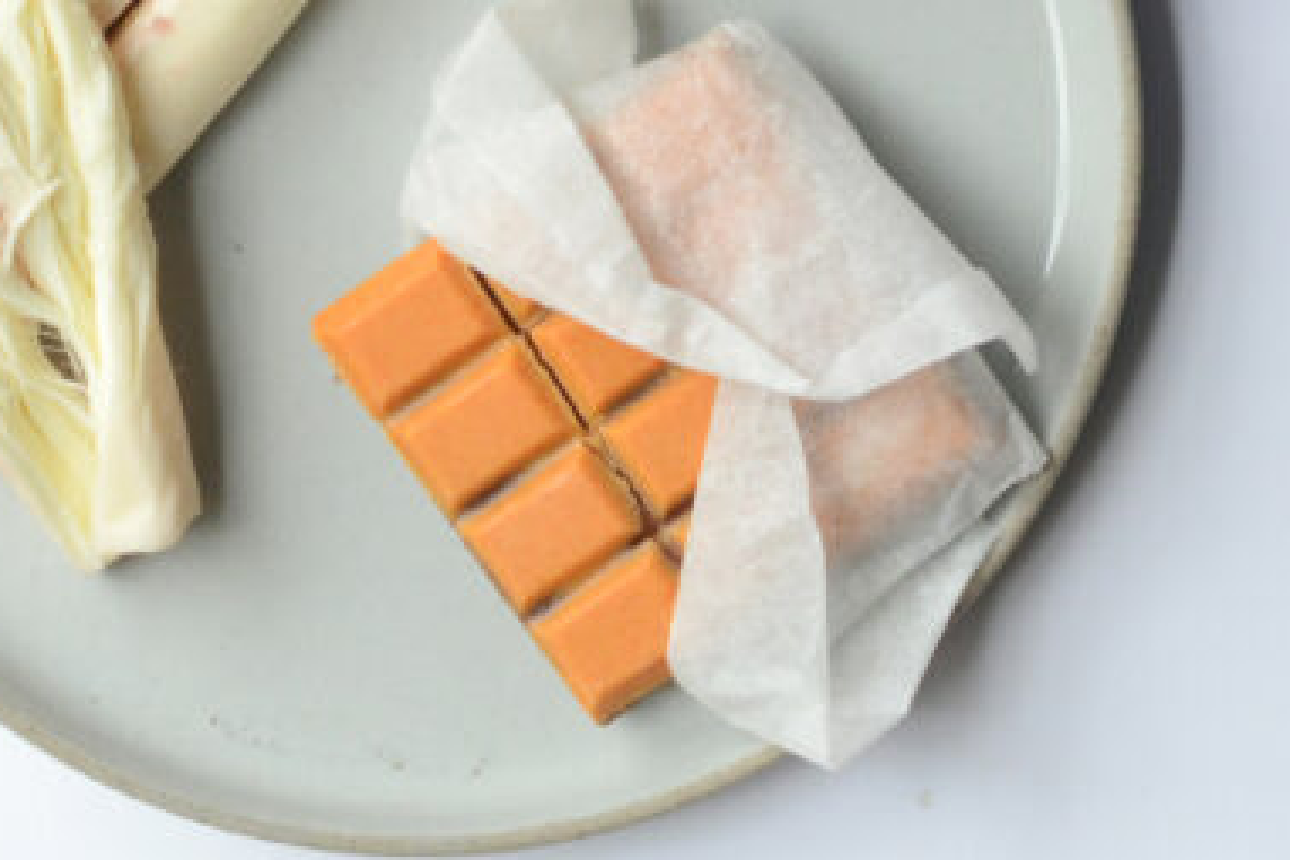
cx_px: 247
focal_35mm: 201
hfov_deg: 10.2
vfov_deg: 6.8
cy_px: -17
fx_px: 7202
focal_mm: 50
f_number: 3.5
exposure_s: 1/160
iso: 800
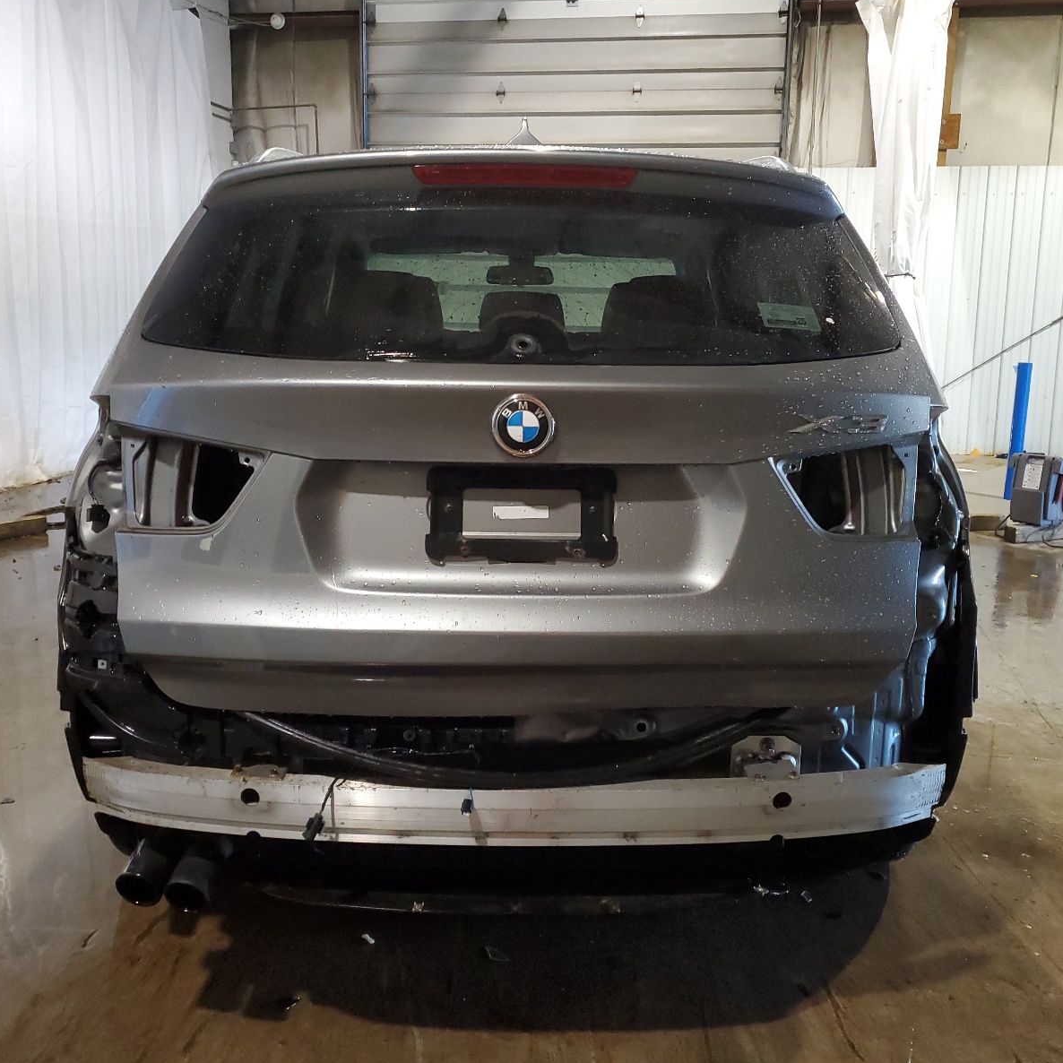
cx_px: 540
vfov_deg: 52.5
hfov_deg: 52.5
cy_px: 528
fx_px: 1077
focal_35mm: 31
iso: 335
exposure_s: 1/40
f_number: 1.5
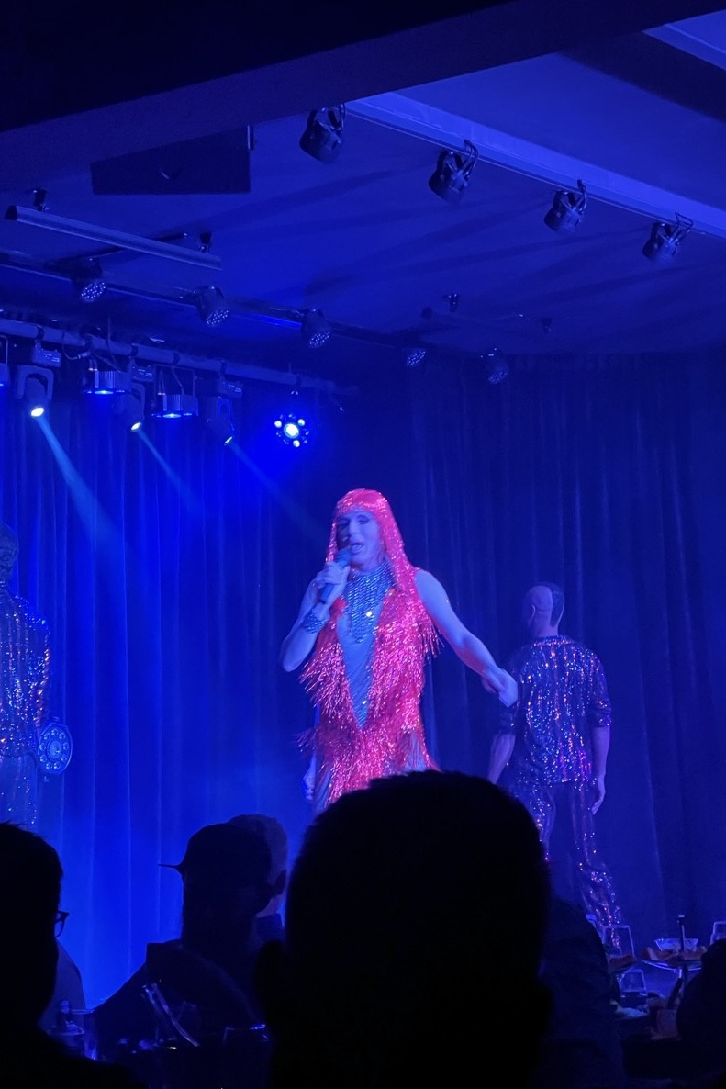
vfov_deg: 25.1
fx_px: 2449
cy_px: 547
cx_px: 401
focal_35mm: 81
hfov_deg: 16.9
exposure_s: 1/53
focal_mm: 9
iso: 800
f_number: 2.8
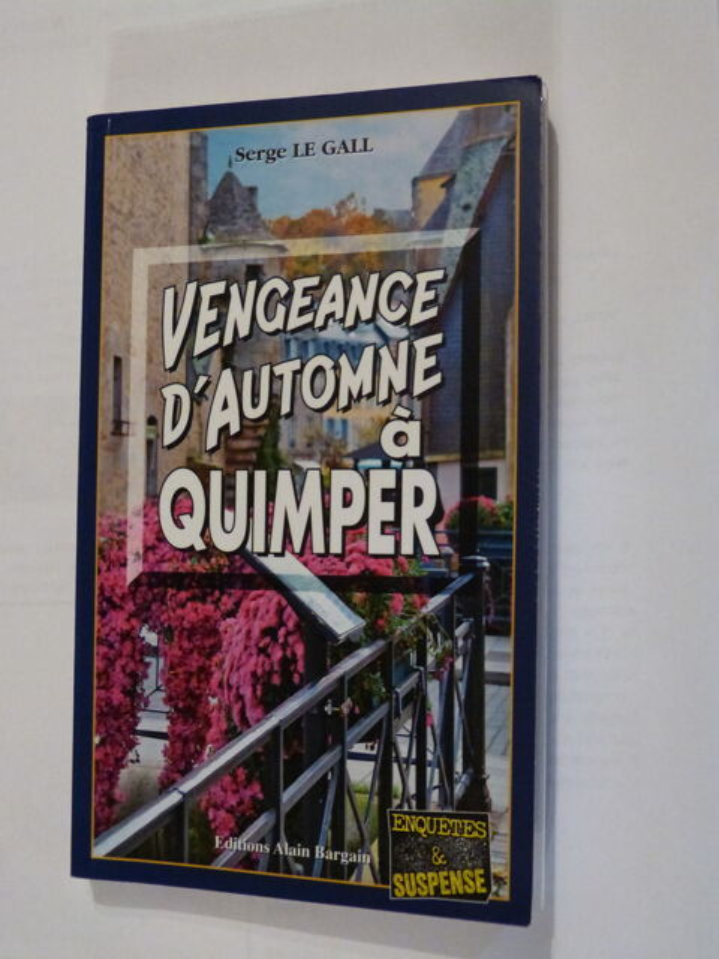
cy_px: 480
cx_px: 360
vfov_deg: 38.9
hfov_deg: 29.7
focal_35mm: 49
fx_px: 1357
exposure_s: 1/15
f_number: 3.2
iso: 1000
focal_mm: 8.7
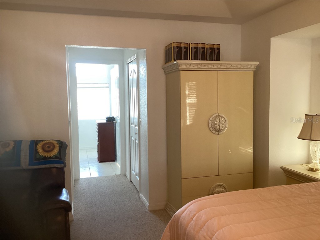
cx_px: 160
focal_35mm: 31
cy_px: 120
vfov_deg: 45.4
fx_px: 287
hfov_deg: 58.4
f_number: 2.4
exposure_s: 1/60
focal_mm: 3.3
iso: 125
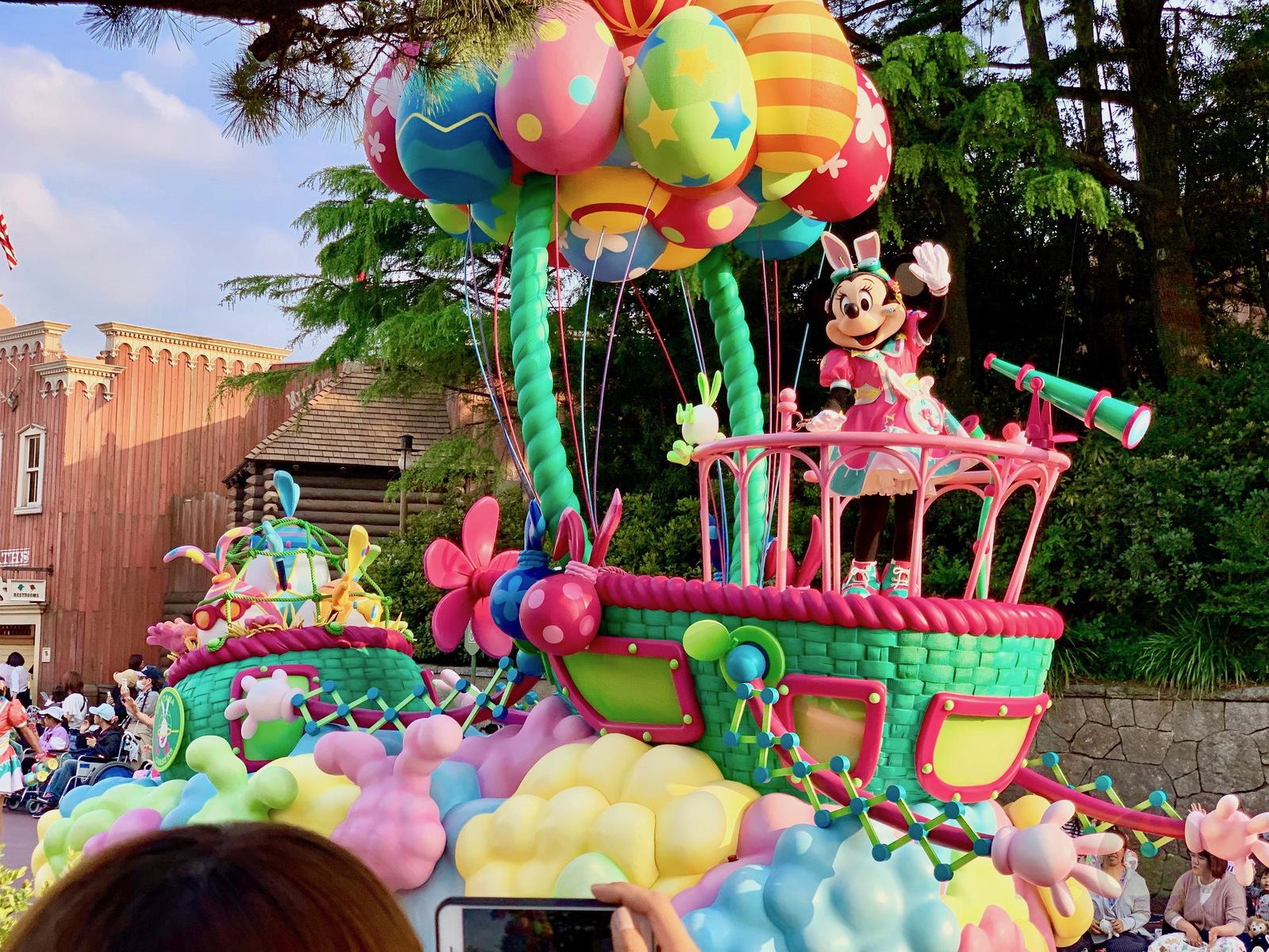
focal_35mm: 52
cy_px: 476
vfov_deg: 28.0
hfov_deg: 36.8
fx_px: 1906
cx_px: 634
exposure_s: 1/237
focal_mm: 6
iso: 16
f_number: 2.4
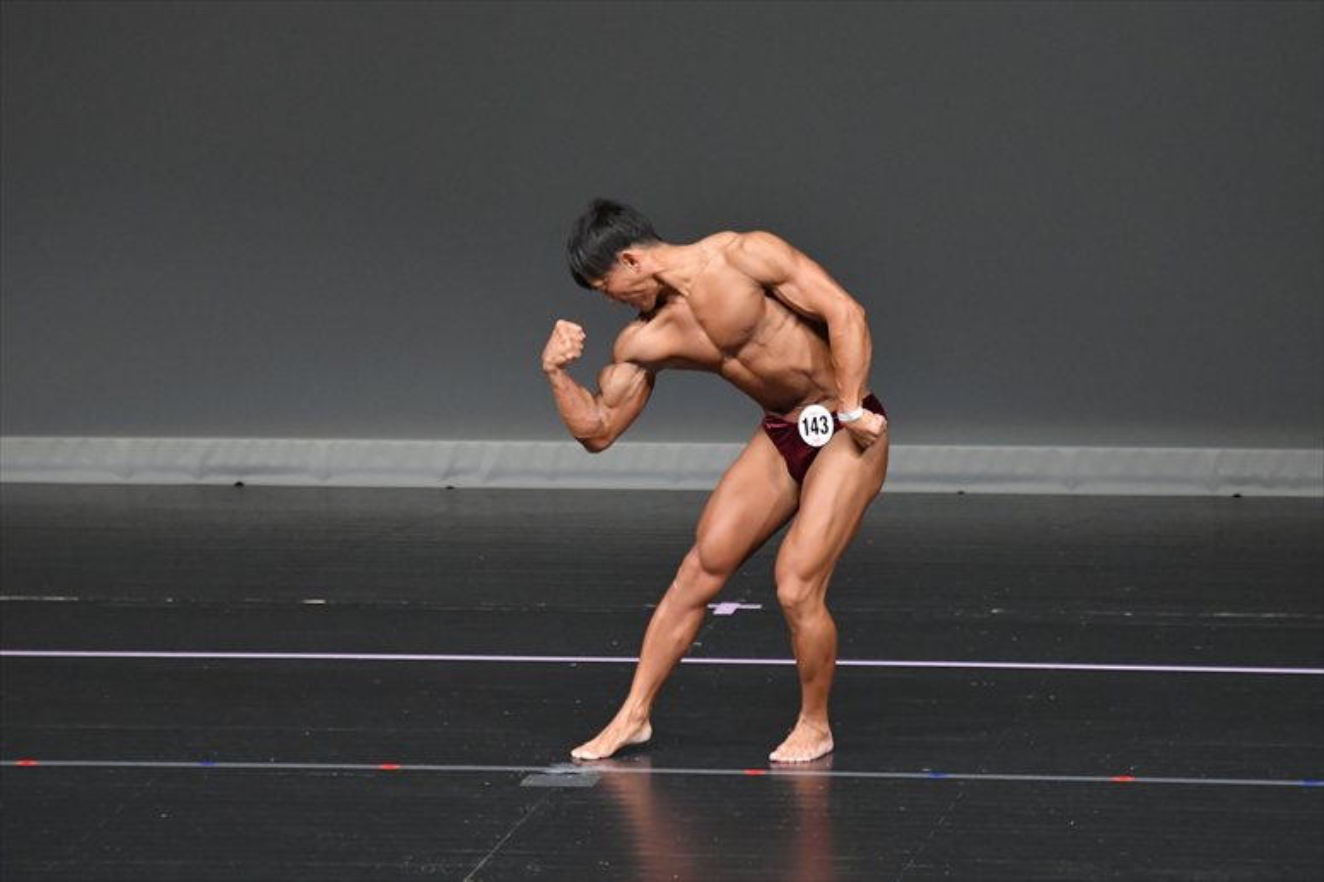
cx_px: 662
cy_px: 441
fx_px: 11579
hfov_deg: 6.5
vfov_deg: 4.4
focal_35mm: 315
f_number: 5.6
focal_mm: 210
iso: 4000
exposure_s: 1/400
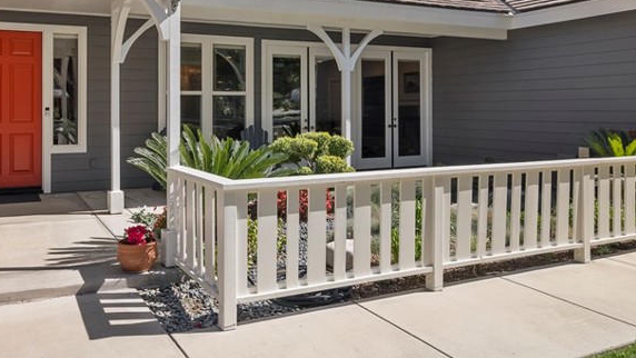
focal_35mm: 30
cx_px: 219
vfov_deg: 38.7
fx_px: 506
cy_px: 134
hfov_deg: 62.9
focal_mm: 16
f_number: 6.3
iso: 250
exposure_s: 1/160
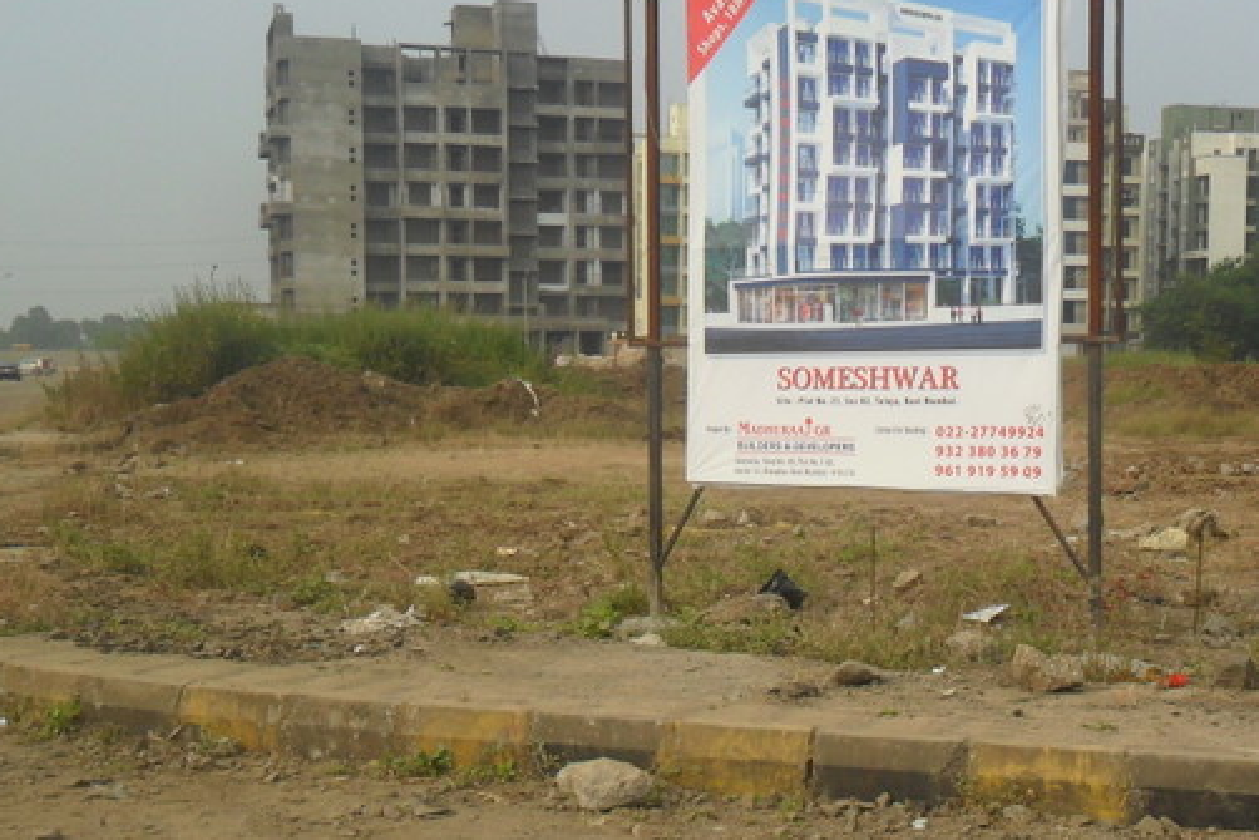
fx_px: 1854
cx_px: 762
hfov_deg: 37.3
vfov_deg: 25.4
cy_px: 554
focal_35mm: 53
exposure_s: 1/1000
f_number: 3.7
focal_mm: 5.7
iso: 100
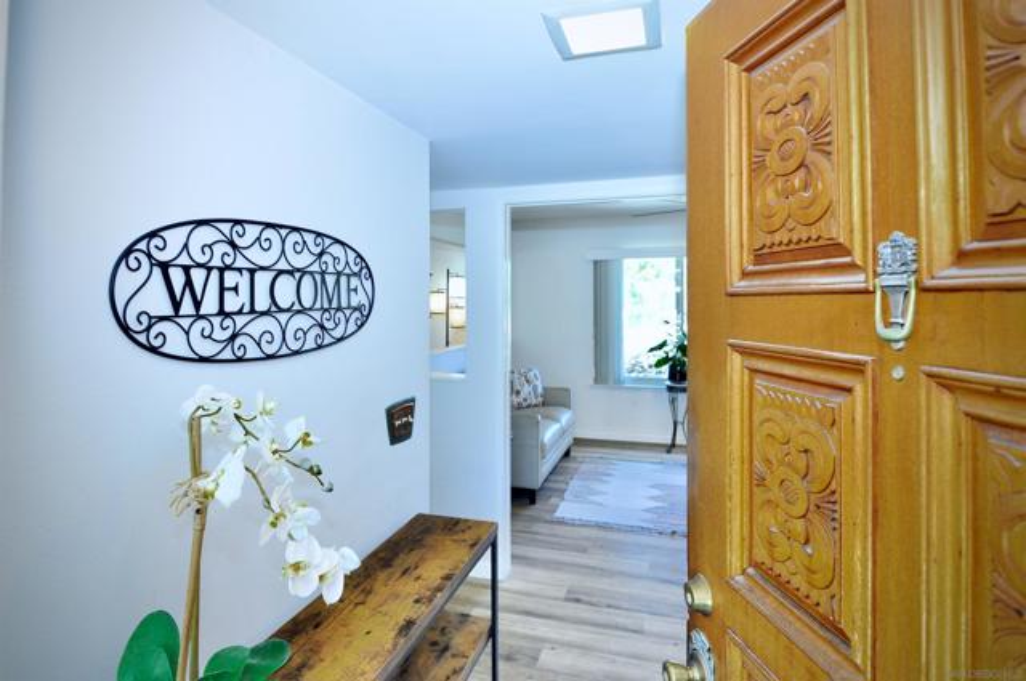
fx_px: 470
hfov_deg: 95.1
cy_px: 340
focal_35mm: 16
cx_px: 513
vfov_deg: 71.9
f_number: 4
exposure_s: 1/60
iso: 720
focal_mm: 11
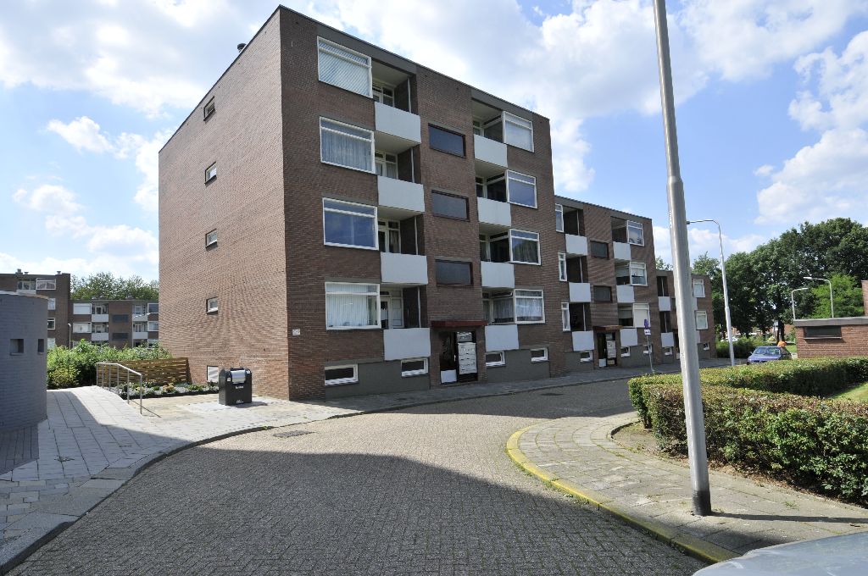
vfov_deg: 59.4
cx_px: 434
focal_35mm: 21
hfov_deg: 81.3
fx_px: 506
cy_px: 288
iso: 200
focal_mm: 14
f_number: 9
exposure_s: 1/400
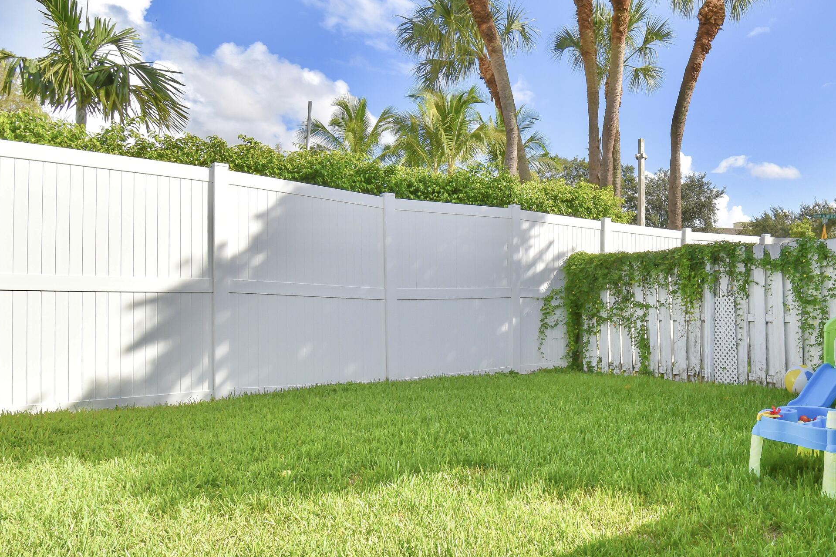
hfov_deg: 66.5
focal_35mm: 26
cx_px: 601
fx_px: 599
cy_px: 272
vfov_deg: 49.9
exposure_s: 1/500
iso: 400
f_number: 11
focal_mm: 11
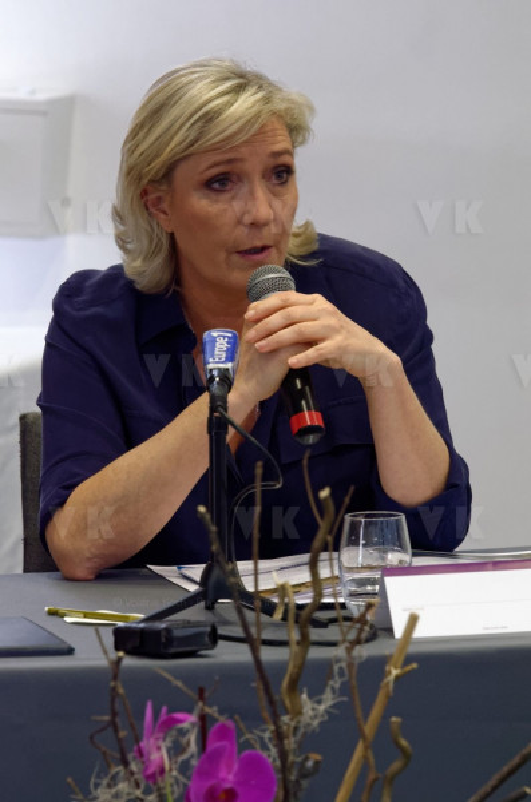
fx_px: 5504
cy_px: 401
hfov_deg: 5.5
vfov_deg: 8.3
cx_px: 266
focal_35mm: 248
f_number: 5.6
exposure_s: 1/100
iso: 2500
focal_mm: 165
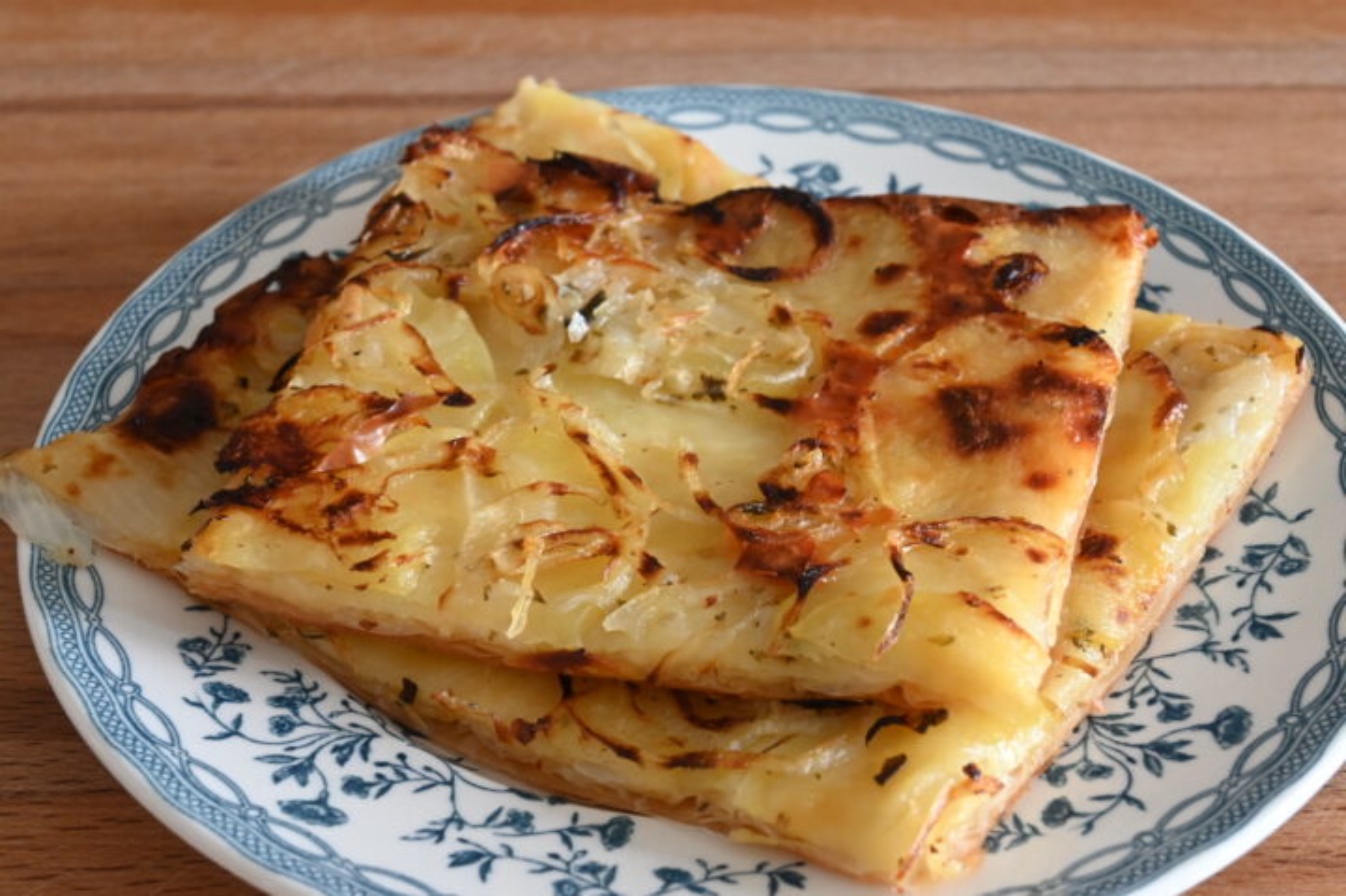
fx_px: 2802
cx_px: 673
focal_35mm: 75
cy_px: 448
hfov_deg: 27.0
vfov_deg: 18.2
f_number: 9
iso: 800
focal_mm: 50
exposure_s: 1/6
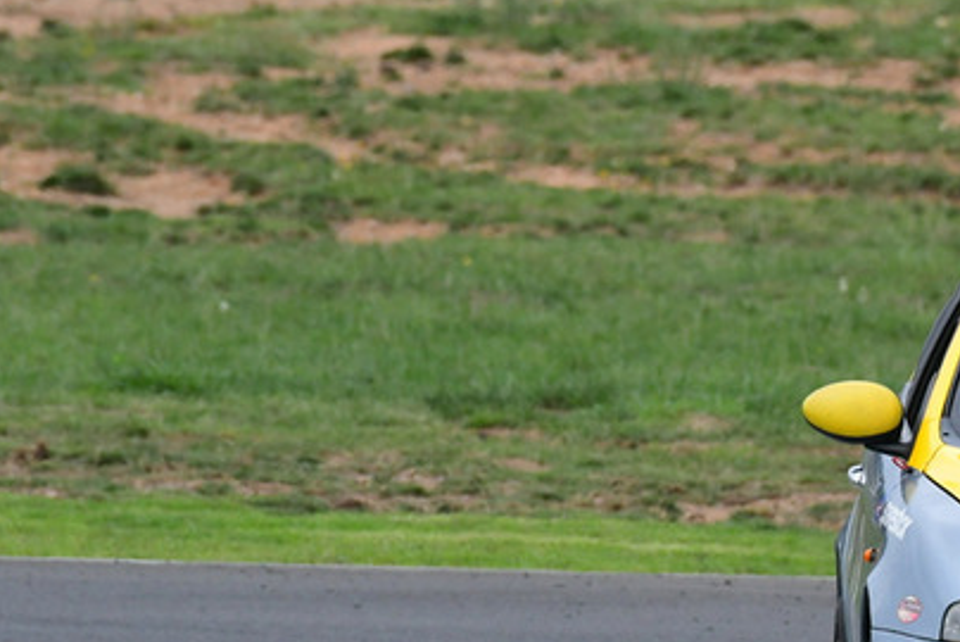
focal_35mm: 1486
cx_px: 886
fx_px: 39654
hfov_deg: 1.4
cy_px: 449
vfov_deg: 0.9
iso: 1250
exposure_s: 1/640
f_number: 11
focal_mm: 500
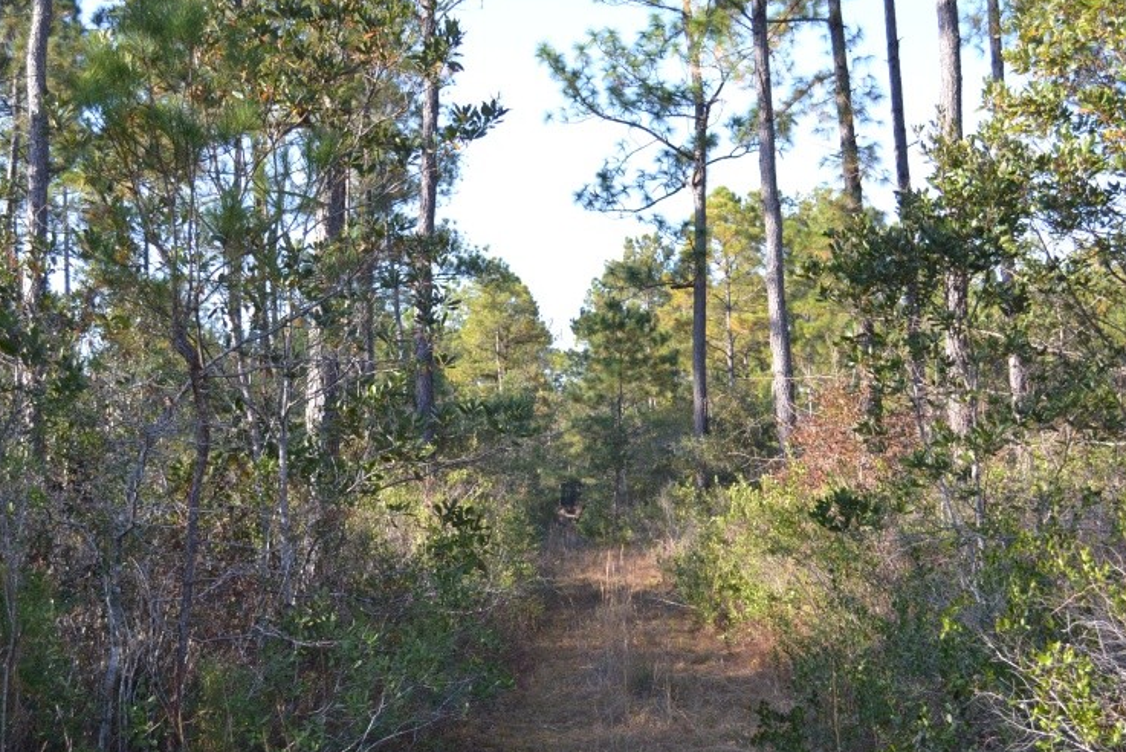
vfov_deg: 27.0
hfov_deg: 39.6
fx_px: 1564
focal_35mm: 50
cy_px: 435
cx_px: 559
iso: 100
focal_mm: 24
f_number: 4
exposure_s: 1/125
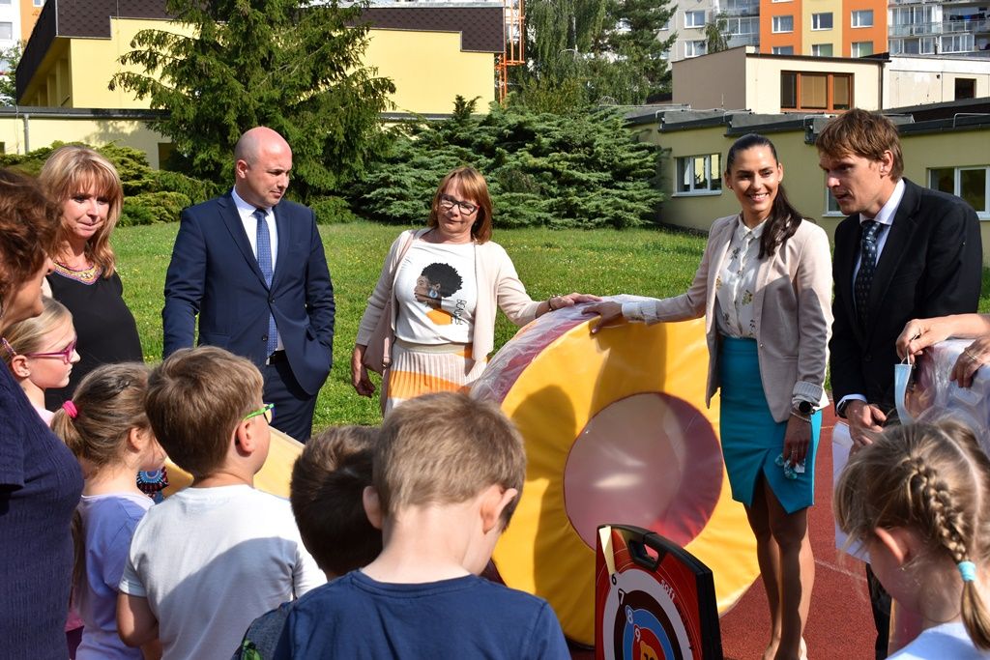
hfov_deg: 41.1
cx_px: 495
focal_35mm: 48
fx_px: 1320
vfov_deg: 28.1
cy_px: 330
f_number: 10
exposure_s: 1/400
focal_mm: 32
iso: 200
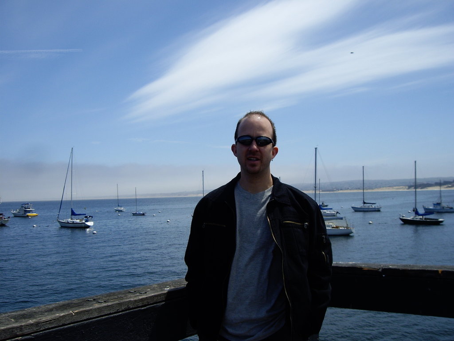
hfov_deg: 49.0
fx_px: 498
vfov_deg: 37.7
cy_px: 170
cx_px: 227
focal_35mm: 38
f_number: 4.3
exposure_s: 1/640
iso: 50
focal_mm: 6.2
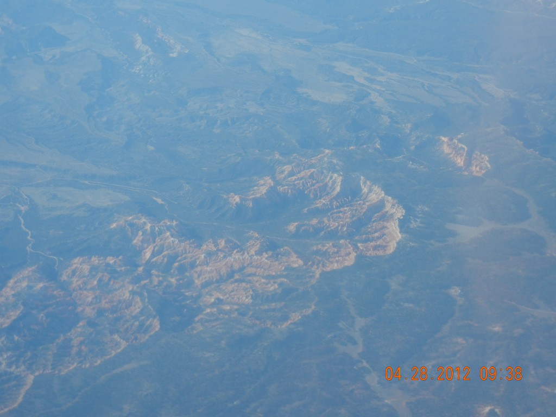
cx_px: 278
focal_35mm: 77
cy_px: 208
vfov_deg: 19.1
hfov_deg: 25.3
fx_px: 1237
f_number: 4.3
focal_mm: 13.9
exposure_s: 1/754
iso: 160
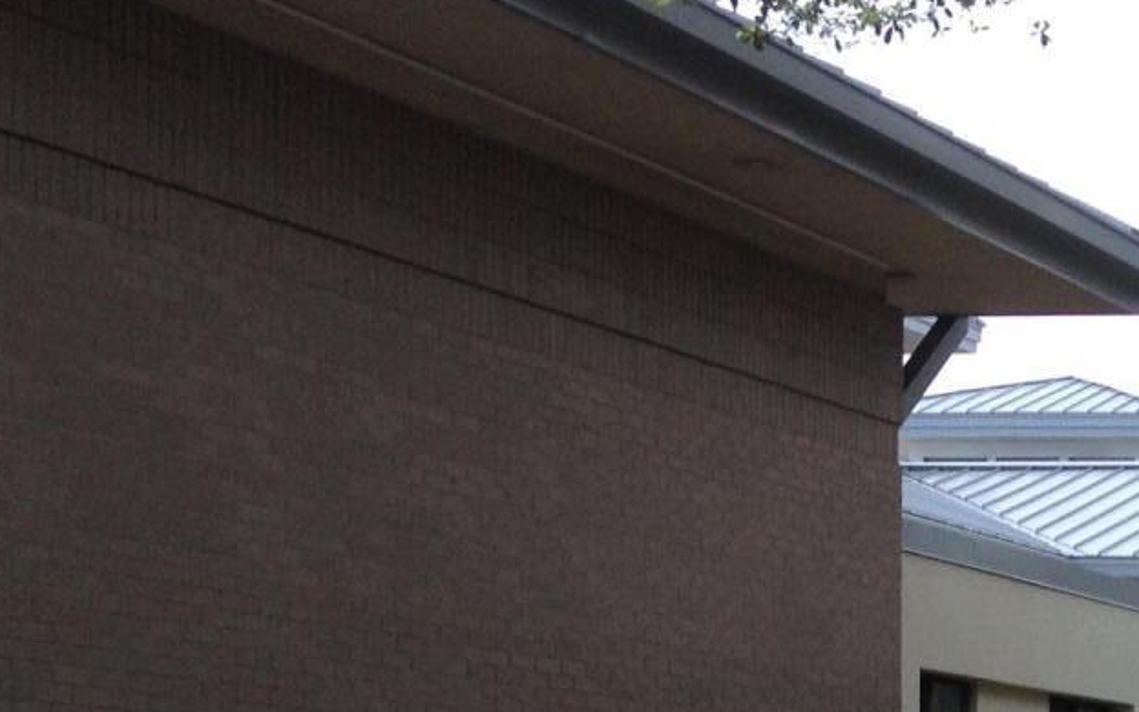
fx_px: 3694
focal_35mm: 119
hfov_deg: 16.2
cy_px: 1108
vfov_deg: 10.6
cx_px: 1654
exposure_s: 1/778
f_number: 2.4
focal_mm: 4.28
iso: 50
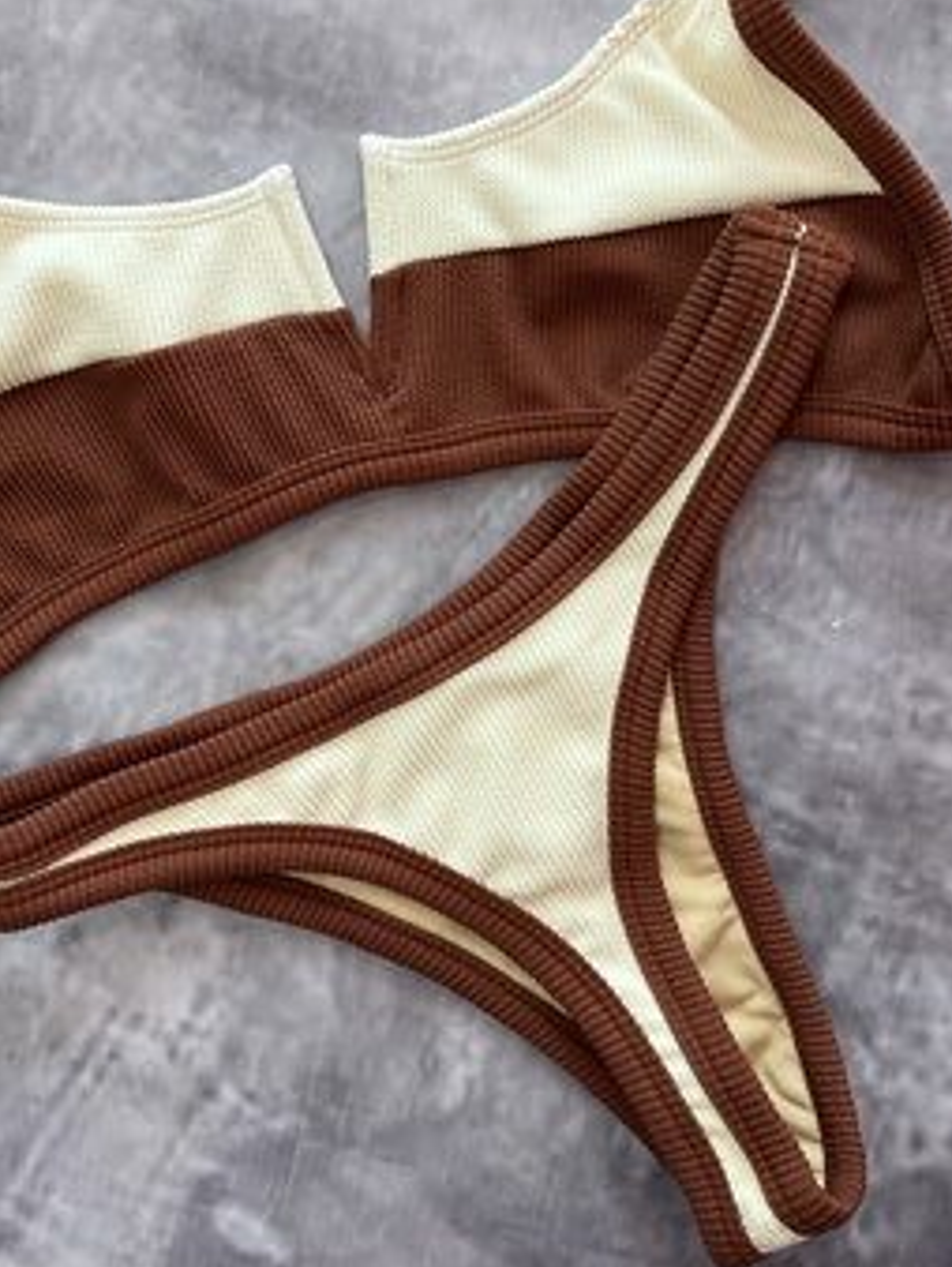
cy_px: 564
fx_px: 1502
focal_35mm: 41
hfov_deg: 35.1
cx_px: 382
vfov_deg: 45.7
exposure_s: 1/105
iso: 125
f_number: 1.6
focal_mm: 5.1
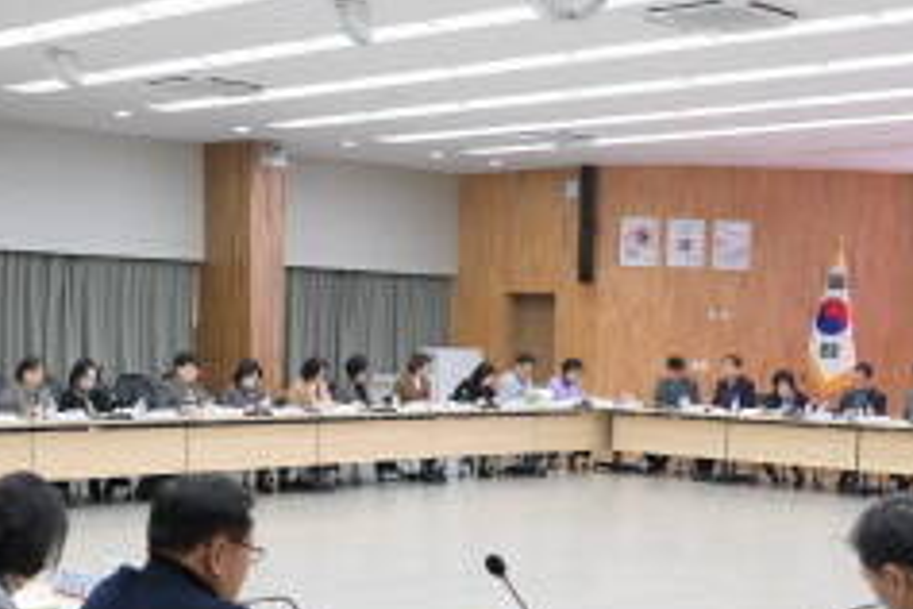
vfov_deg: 20.4
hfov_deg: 31.0
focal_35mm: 65
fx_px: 1648
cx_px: 460
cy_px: 565
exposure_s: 1/200
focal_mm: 24
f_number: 4
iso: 1000
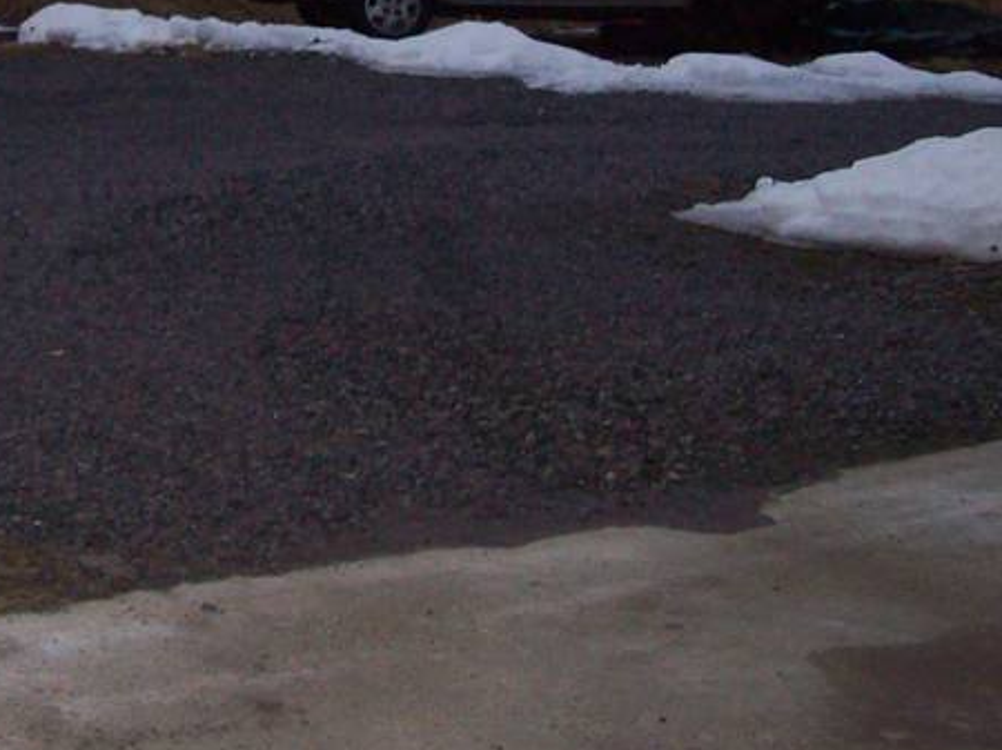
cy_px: -9
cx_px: -100
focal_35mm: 82
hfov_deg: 22.5
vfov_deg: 17.5
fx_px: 2372
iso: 200
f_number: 2.7
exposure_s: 1/64
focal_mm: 6
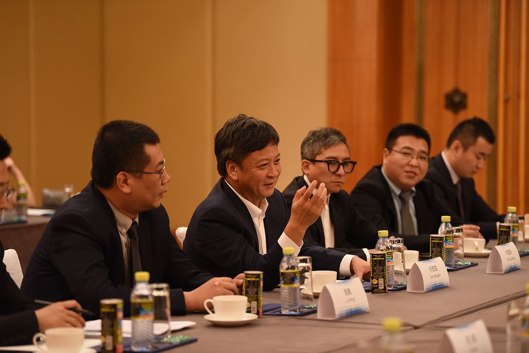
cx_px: 264
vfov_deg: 12.2
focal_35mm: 112
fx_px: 1646
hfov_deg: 18.3
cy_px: 176
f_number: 2.8
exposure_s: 1/160
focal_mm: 112
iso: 2000
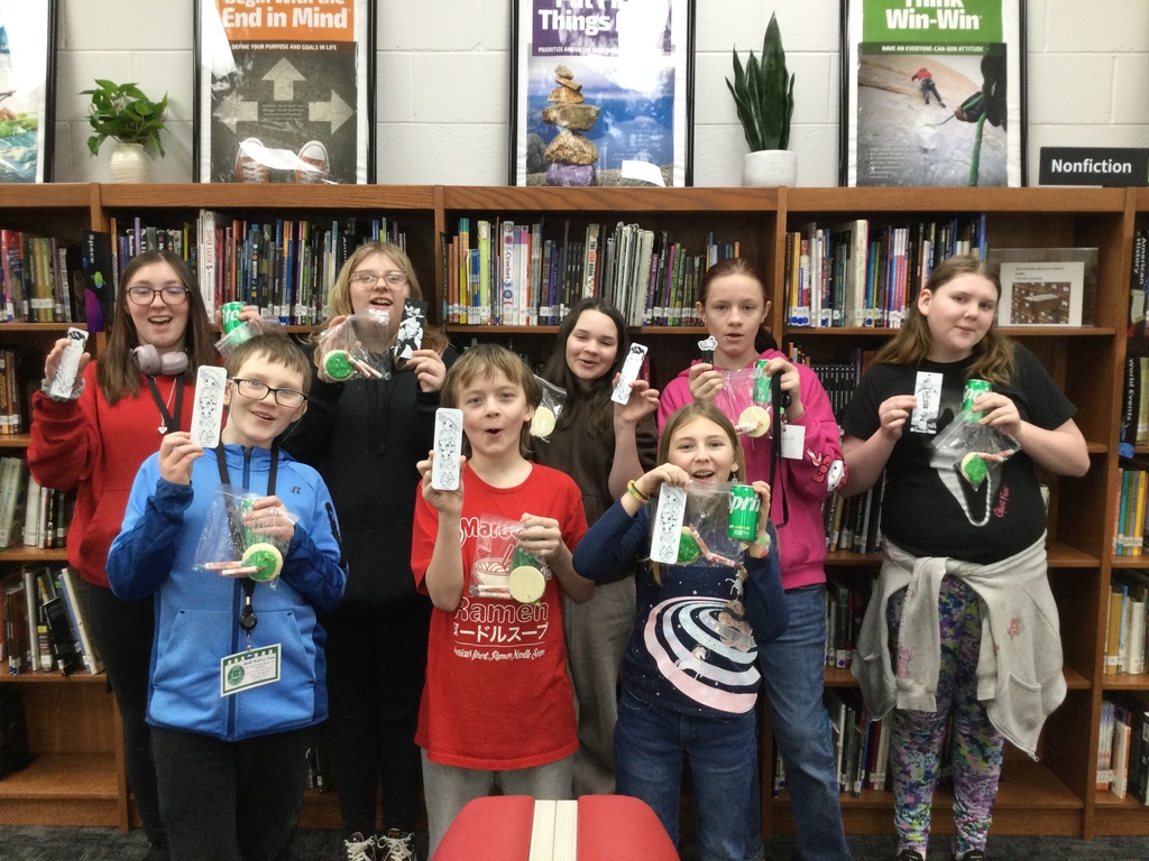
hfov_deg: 58.4
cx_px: 574
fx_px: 1029
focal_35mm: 31
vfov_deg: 45.4
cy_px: 430
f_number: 2.4
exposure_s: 1/30
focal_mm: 3.3
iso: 80
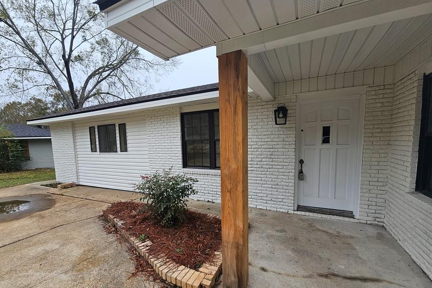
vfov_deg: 76.9
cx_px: 200
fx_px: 180
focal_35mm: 15
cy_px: 162
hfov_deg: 100.2
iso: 50
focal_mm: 2.2
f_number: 2.2
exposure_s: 1/178
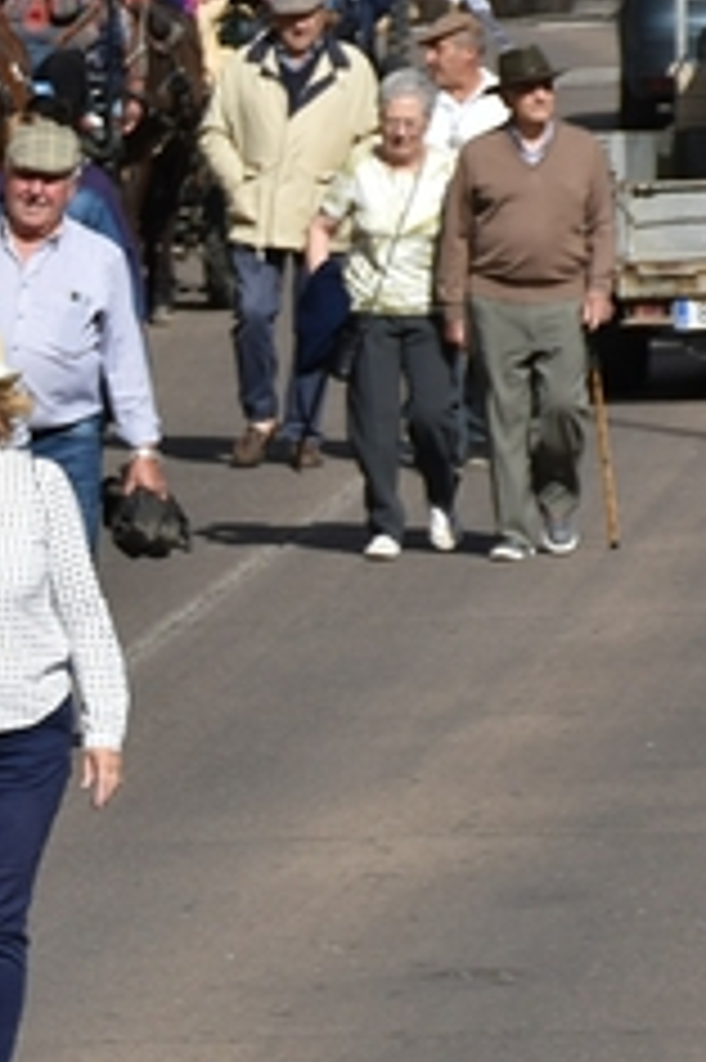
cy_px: 698
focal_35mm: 459
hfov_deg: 3.0
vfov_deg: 4.5
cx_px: -1192
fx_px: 13521
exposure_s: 1/640
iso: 100
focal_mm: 80
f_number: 6.3
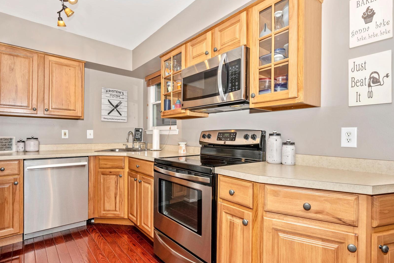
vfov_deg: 67.3
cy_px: 142
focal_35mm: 18
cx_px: 197
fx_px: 197
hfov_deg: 90.0
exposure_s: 1/60
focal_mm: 14
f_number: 8
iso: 250
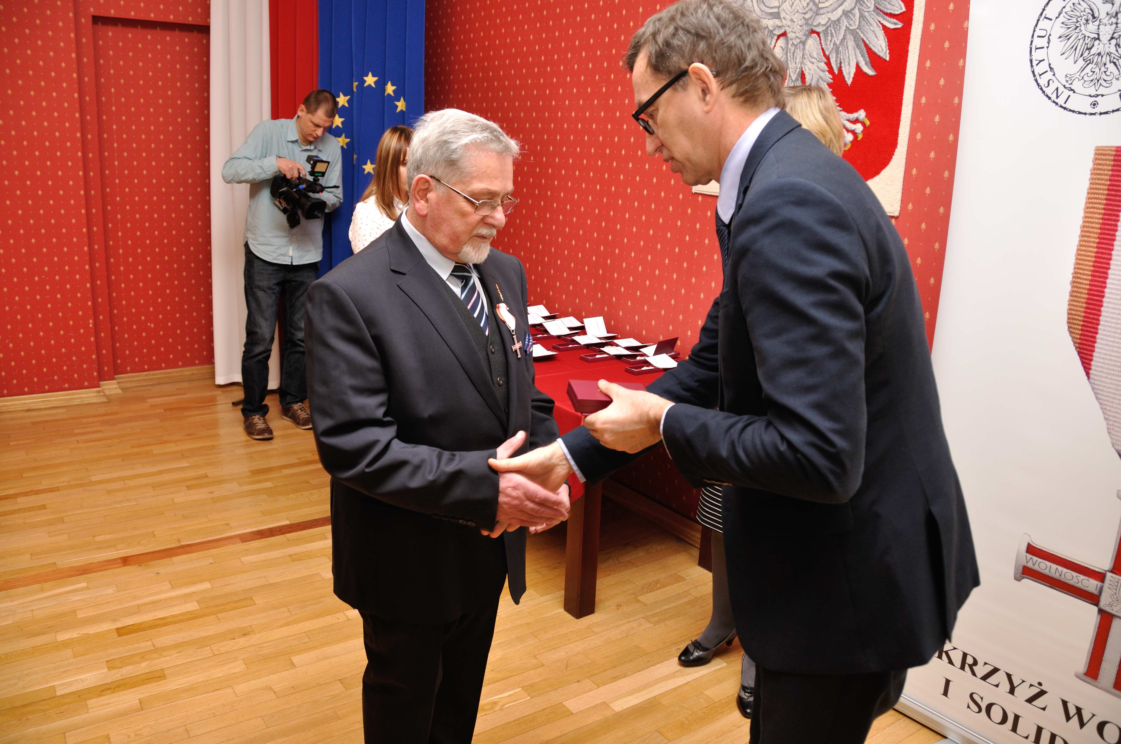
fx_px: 840
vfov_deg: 47.8
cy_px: 372
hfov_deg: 67.4
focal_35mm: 27
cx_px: 560
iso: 400
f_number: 5
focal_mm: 18
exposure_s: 1/60
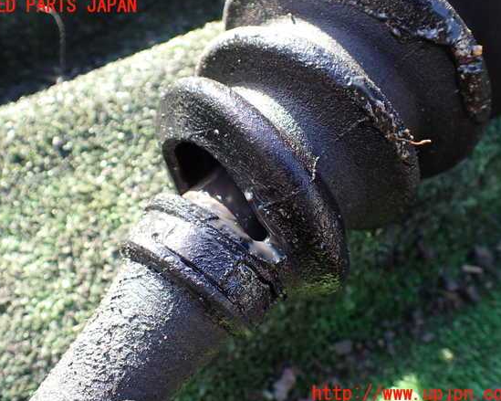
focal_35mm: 32
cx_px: 245
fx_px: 474
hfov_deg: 55.7
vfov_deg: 45.8
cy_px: 200
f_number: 2.3
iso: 125
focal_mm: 5.4
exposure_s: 1/125
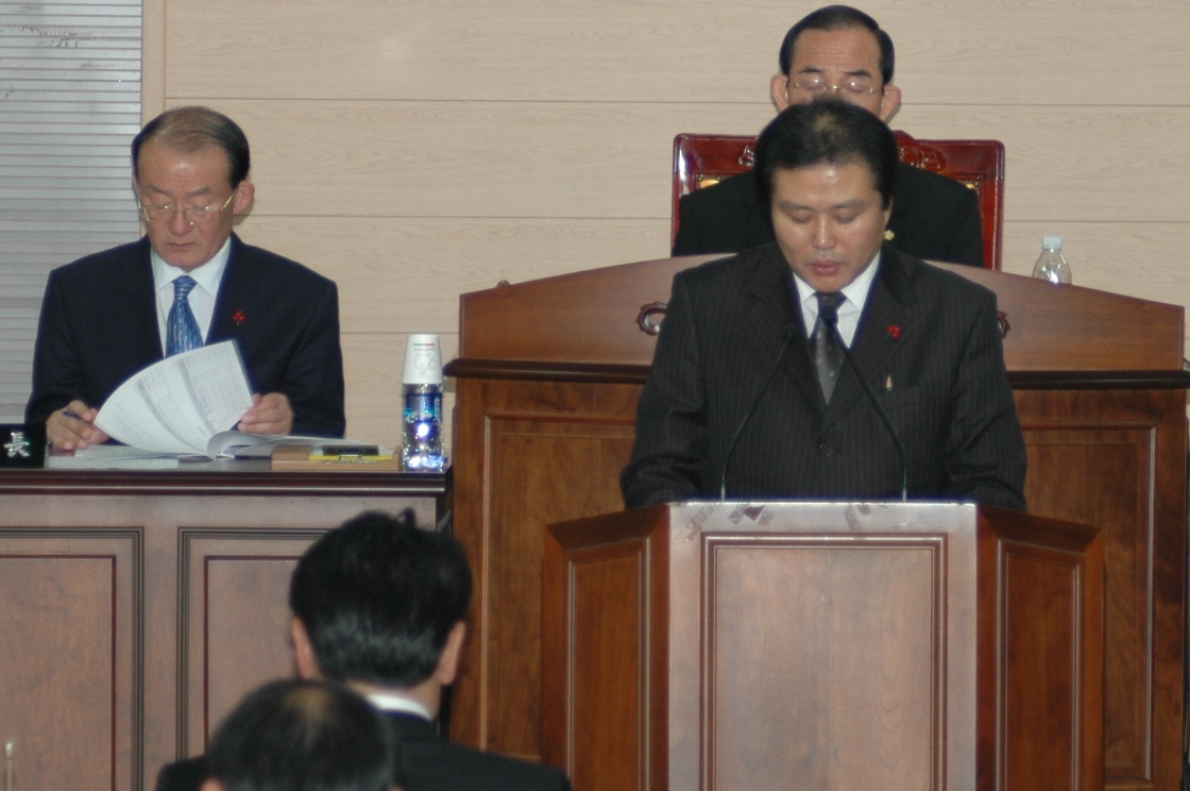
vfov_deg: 4.6
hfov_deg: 6.9
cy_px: 331
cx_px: 833
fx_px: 9905
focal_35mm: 300
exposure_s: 1/60
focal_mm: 100
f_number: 4.2
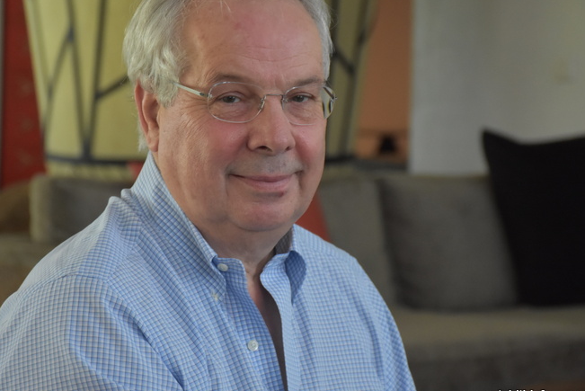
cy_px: 177
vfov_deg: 8.8
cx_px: 244
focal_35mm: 157
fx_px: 2547
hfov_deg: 13.1
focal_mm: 85
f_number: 6.3
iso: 2500
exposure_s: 1/160
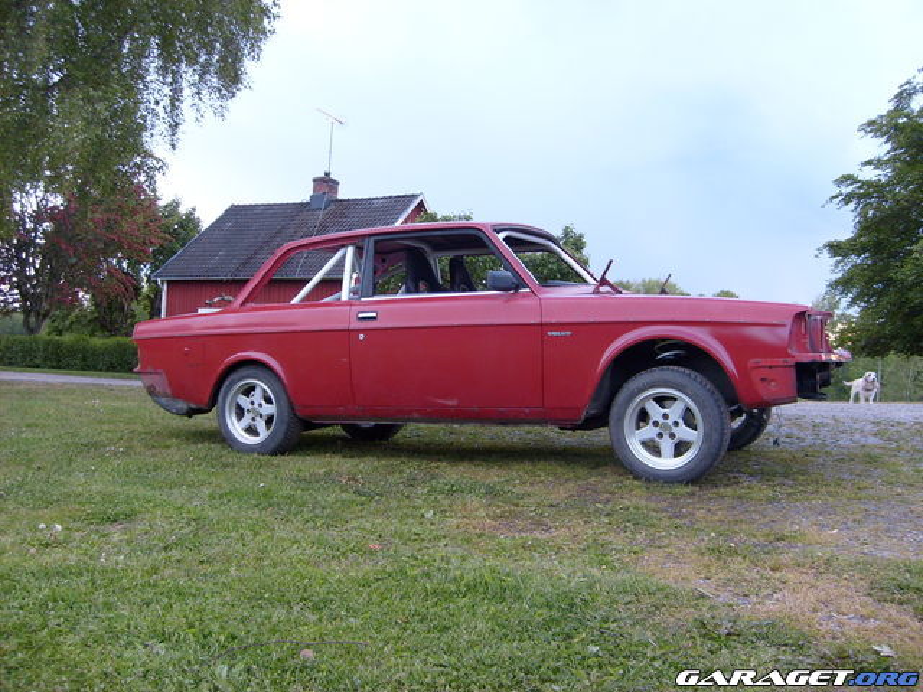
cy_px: 346
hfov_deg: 52.6
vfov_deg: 40.7
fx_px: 933
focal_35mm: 35
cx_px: 462
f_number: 2.8
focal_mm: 5.8
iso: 80
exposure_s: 1/60
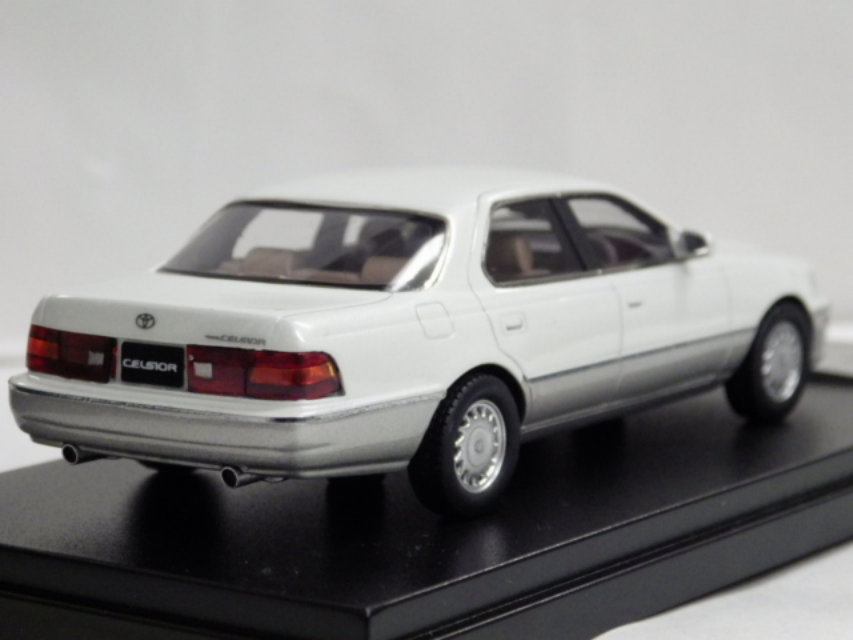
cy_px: 320
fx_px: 2932
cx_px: 426
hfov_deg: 16.6
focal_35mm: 119
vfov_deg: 12.5
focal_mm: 21.3
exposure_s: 1/50
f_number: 4.8
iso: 800
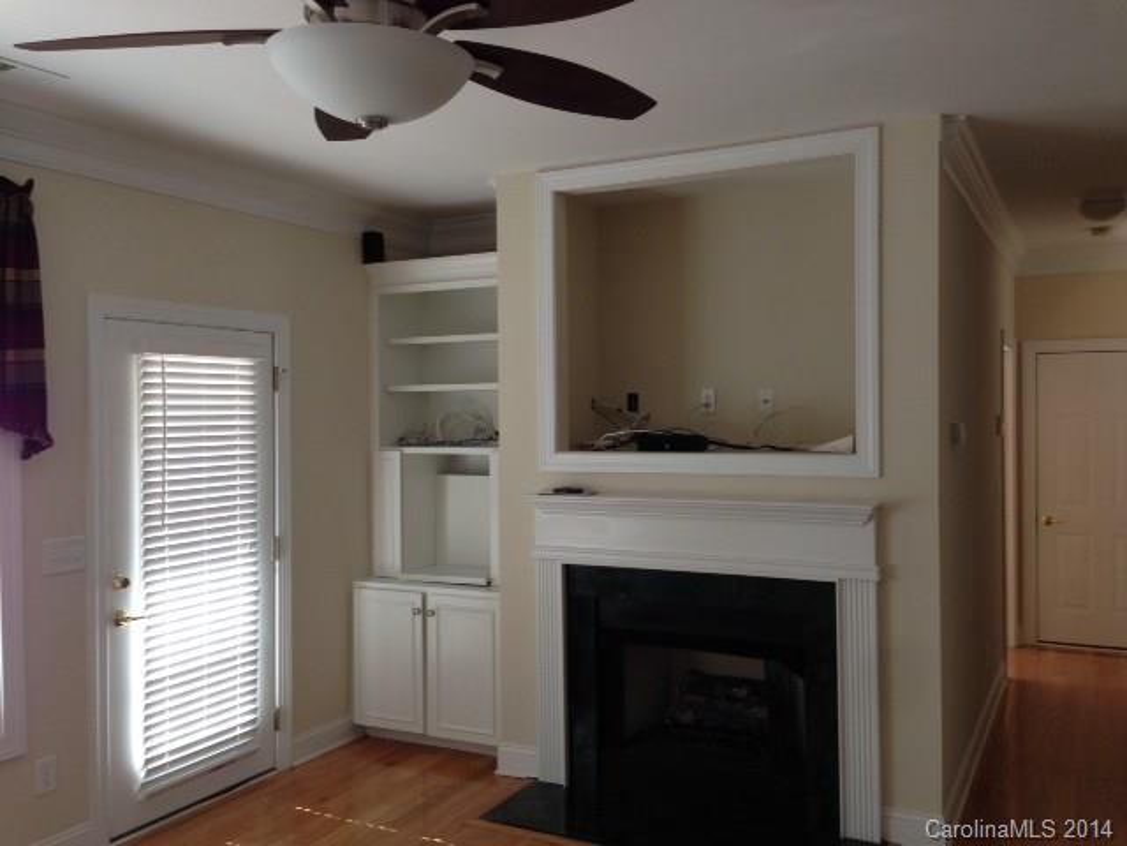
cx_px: 564
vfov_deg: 42.9
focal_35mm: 33
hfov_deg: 55.4
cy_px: 423
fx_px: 1074
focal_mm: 4.12
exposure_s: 1/60
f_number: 2.4
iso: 64
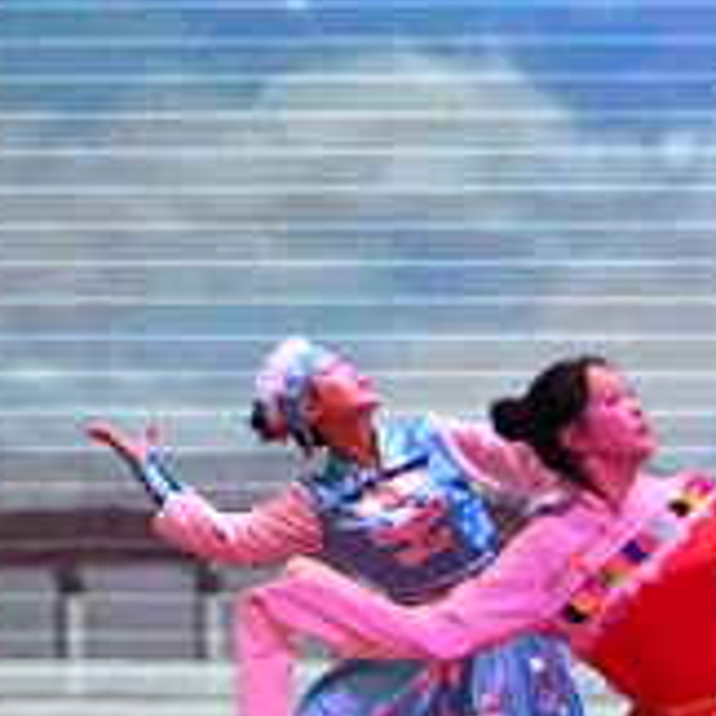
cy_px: 33
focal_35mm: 303
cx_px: -137
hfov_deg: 5.8
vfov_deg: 5.8
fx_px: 7091
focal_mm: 72
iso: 1600
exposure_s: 1/320
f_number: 5
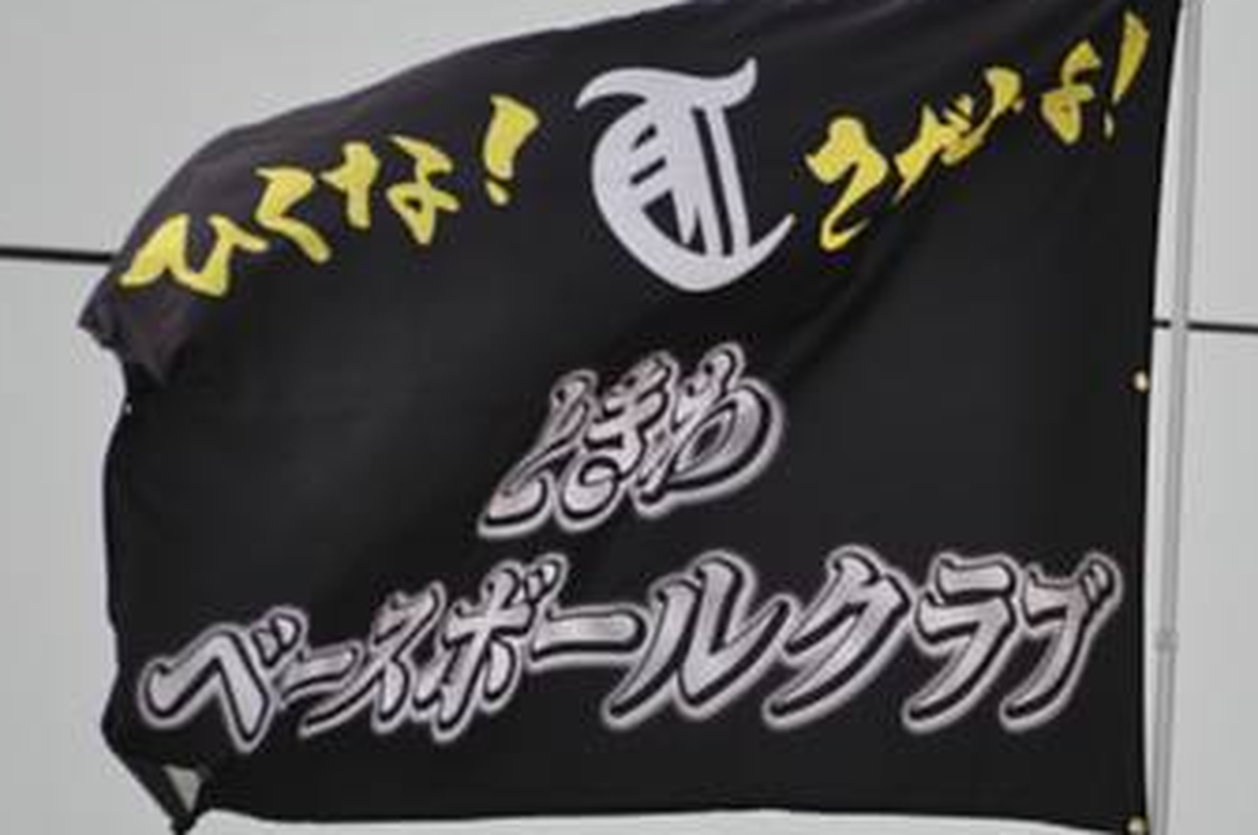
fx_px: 37336
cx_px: 970
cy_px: 728
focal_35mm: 1070
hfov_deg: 1.9
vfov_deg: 1.3
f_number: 5.6
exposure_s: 1/1250
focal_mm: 300
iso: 200
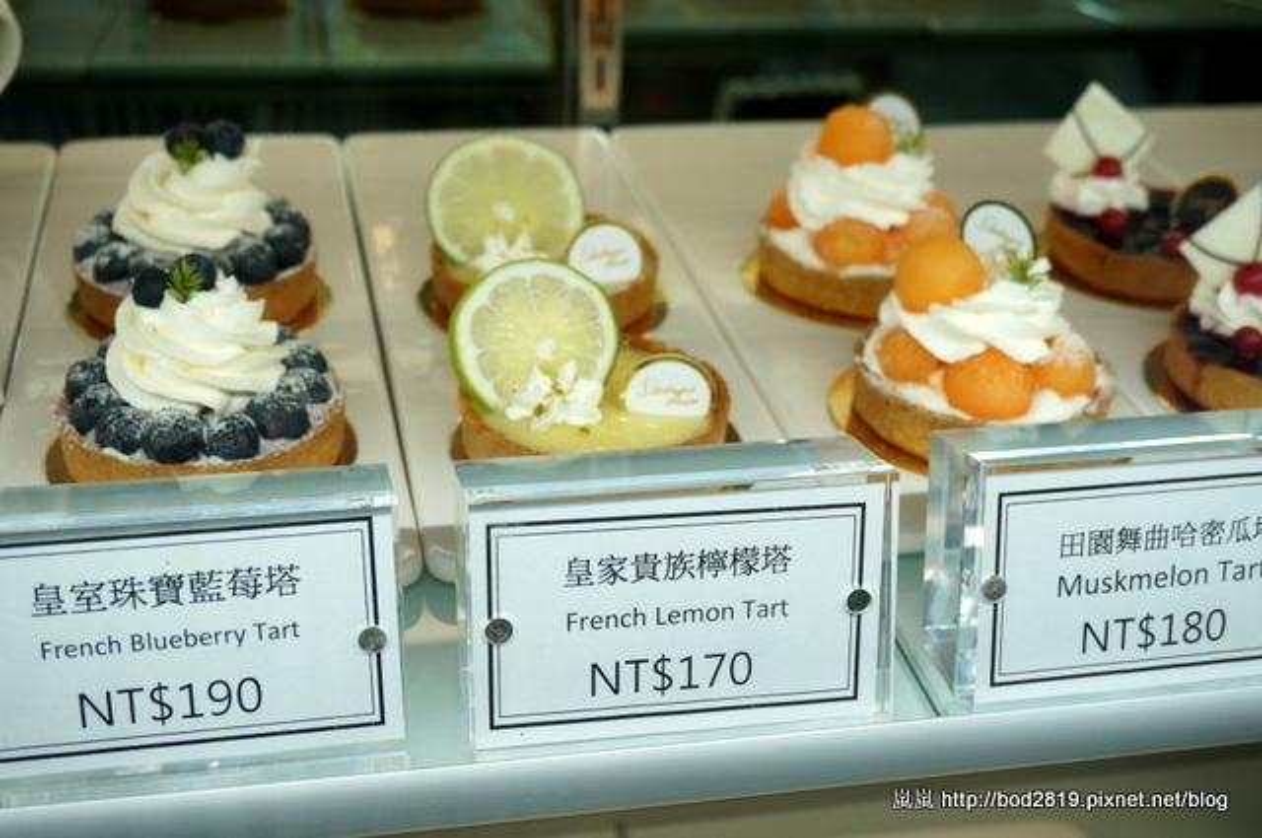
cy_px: 419
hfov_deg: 43.7
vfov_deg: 29.8
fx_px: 1575
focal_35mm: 45
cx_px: 631
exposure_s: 1/80
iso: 200
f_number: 5.6
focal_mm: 30
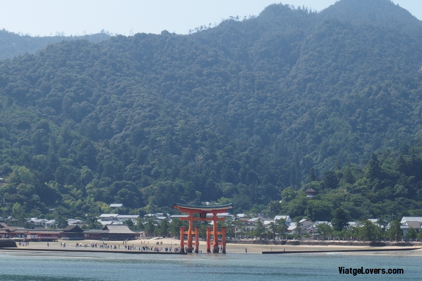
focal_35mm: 88
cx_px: 211
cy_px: 140
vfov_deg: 15.5
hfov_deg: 23.1
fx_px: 1031
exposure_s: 1/800
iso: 100
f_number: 5
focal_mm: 15.9
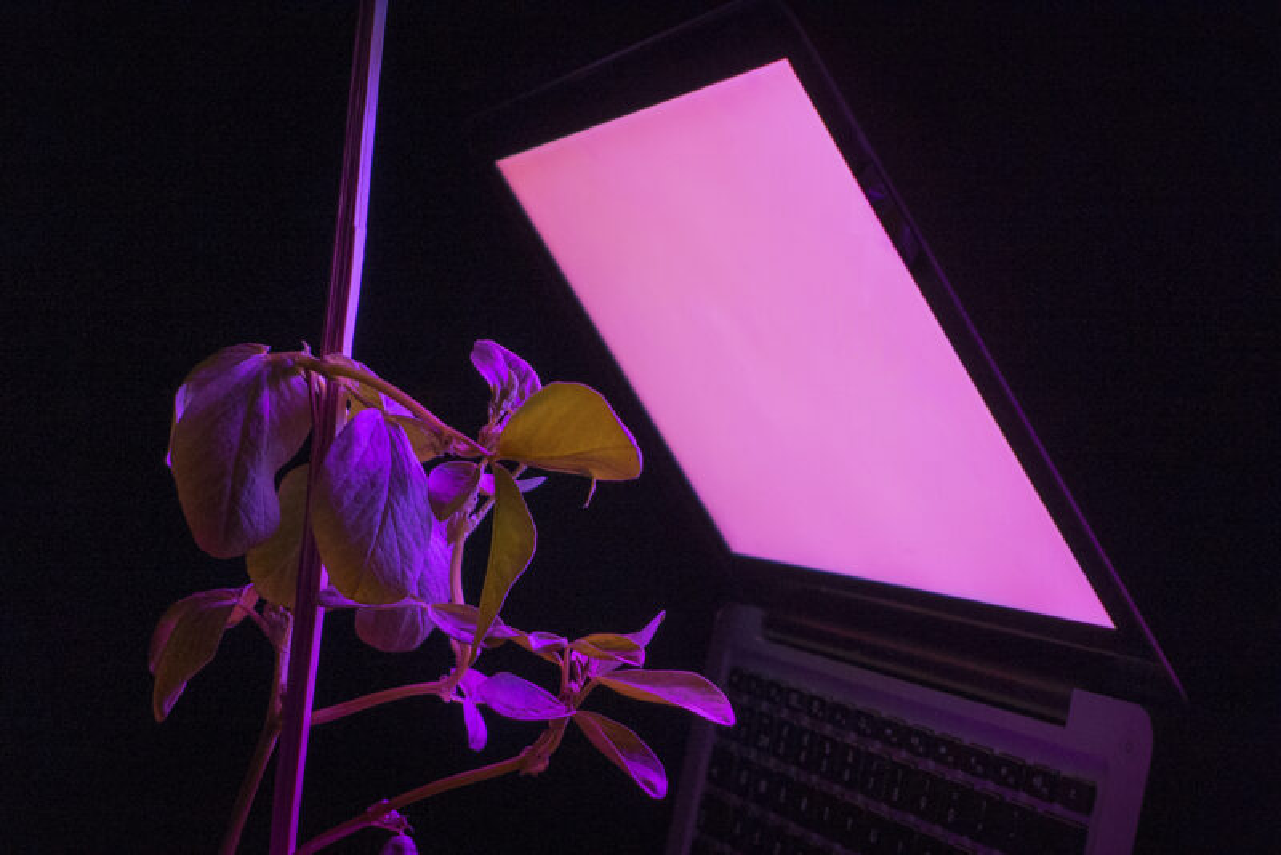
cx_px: 640
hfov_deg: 30.9
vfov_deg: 20.9
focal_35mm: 65
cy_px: 428
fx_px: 2314
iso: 200
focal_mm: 12.8
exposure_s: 1/15
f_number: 2
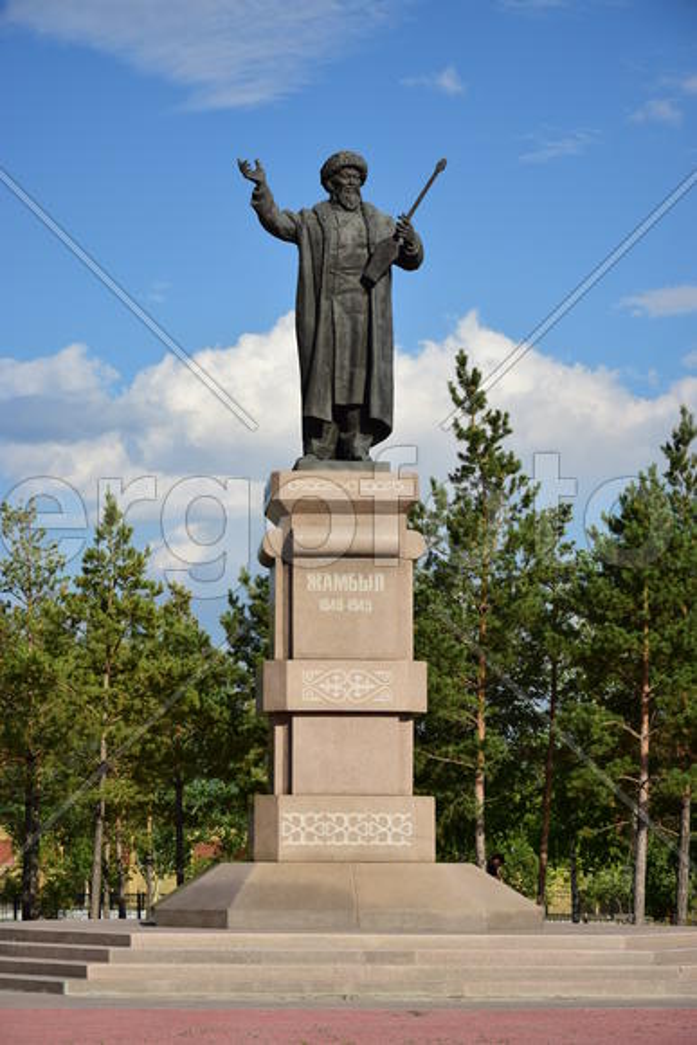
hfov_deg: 14.7
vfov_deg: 21.9
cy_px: 522
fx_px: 2699
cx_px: 348
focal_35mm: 93
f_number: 5.6
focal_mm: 62
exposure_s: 1/500
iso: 100
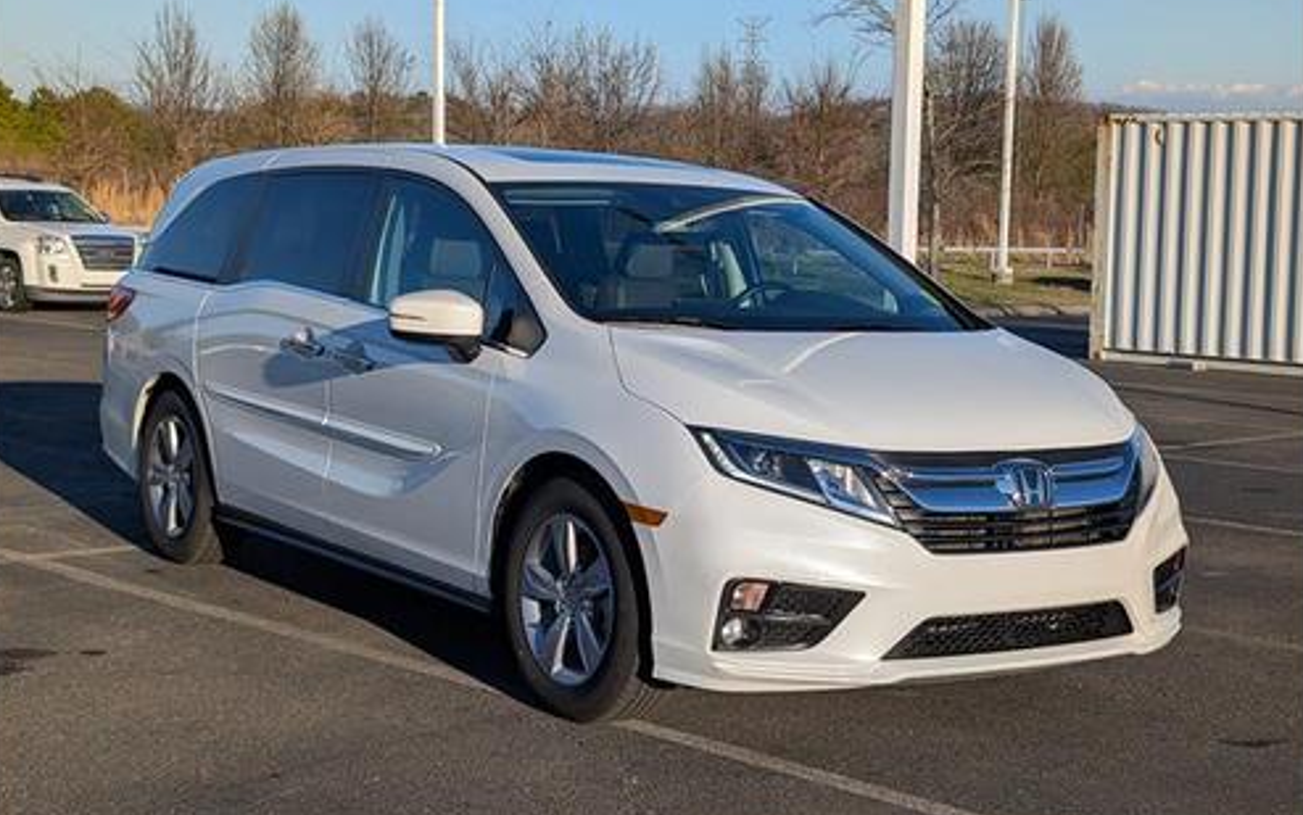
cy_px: 414
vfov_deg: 24.4
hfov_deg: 38.2
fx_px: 1883
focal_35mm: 53
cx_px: 649
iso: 22
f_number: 1.68
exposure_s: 1/2500
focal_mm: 6.9
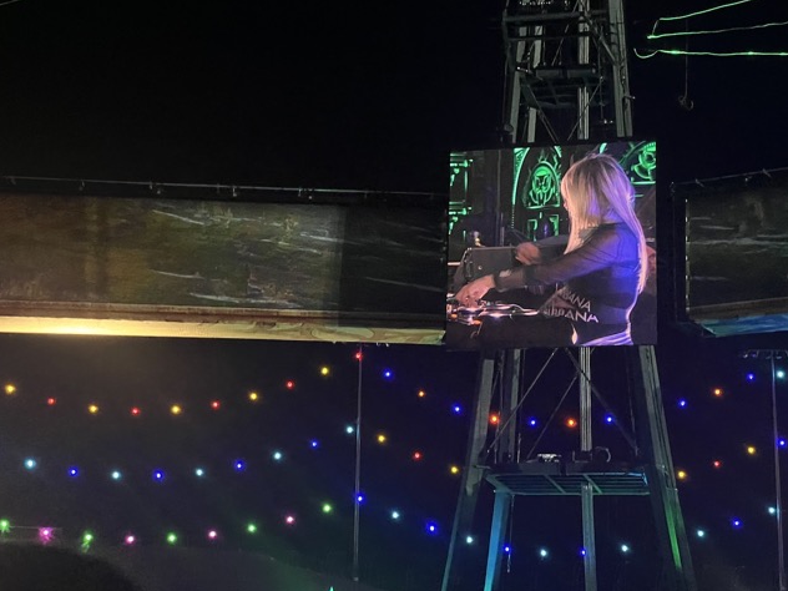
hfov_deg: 25.0
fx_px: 1776
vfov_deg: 18.9
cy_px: 297
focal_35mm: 78
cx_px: 396
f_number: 2.8
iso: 1600
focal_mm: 9
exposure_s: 1/22
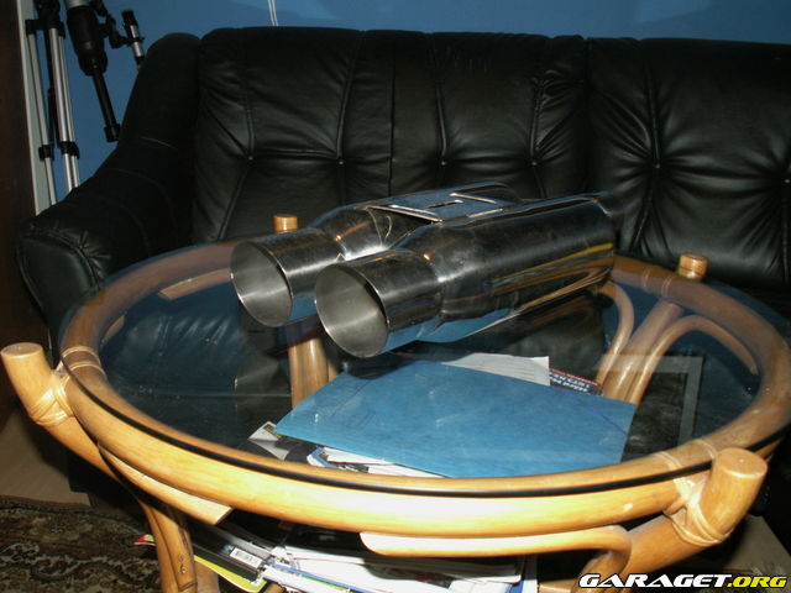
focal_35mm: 35
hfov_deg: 52.6
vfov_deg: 40.7
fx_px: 800
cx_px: 396
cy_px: 296
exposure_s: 1/40
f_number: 2.8
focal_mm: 5.86
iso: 160
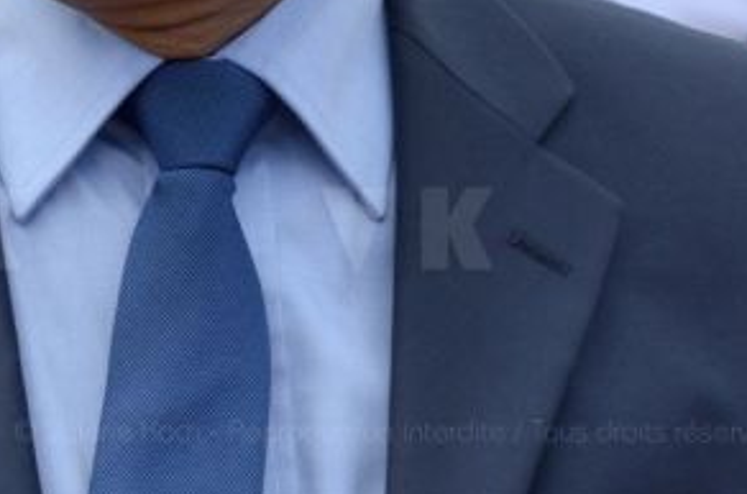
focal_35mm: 822
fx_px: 17010
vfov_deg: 1.7
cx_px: 404
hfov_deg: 2.5
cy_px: -82
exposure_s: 1/400
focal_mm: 200
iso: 200
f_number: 8
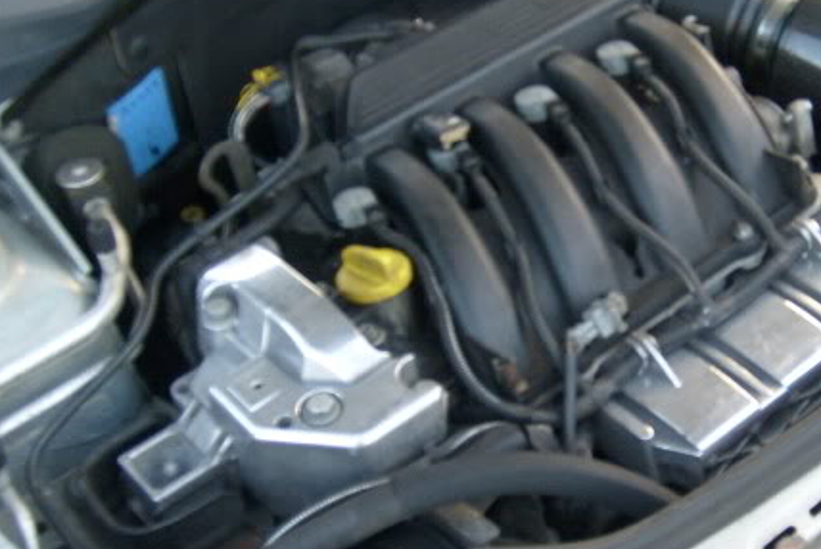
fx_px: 1552
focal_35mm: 68
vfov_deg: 20.0
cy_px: 242
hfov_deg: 29.1
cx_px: 639
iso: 80
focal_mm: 5.8
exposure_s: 1/45
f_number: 2.8
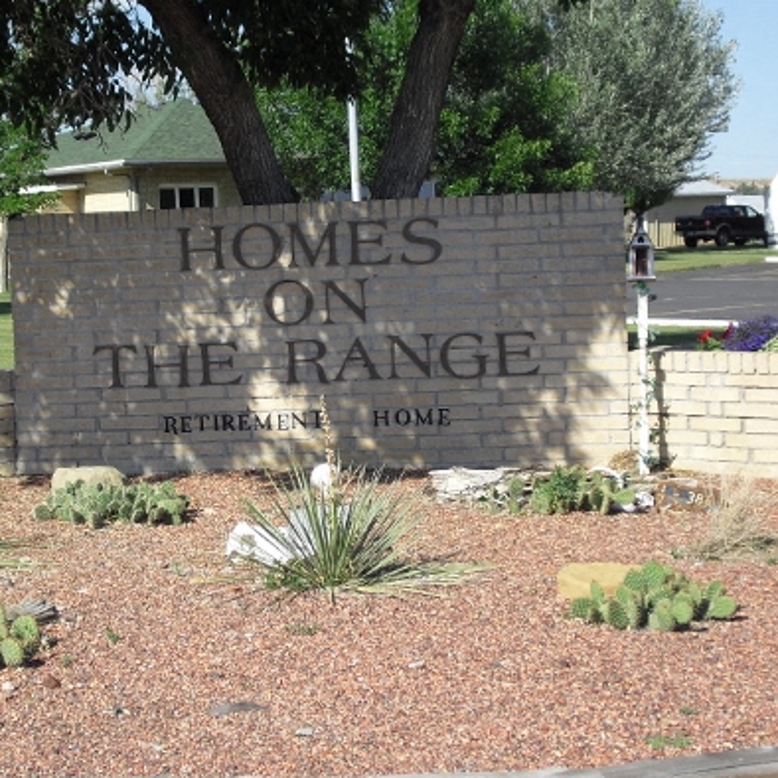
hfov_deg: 22.7
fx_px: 1933
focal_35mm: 76
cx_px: 272
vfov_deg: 22.8
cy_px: 367
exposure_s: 1/500
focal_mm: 9.4
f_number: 3.8
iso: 64
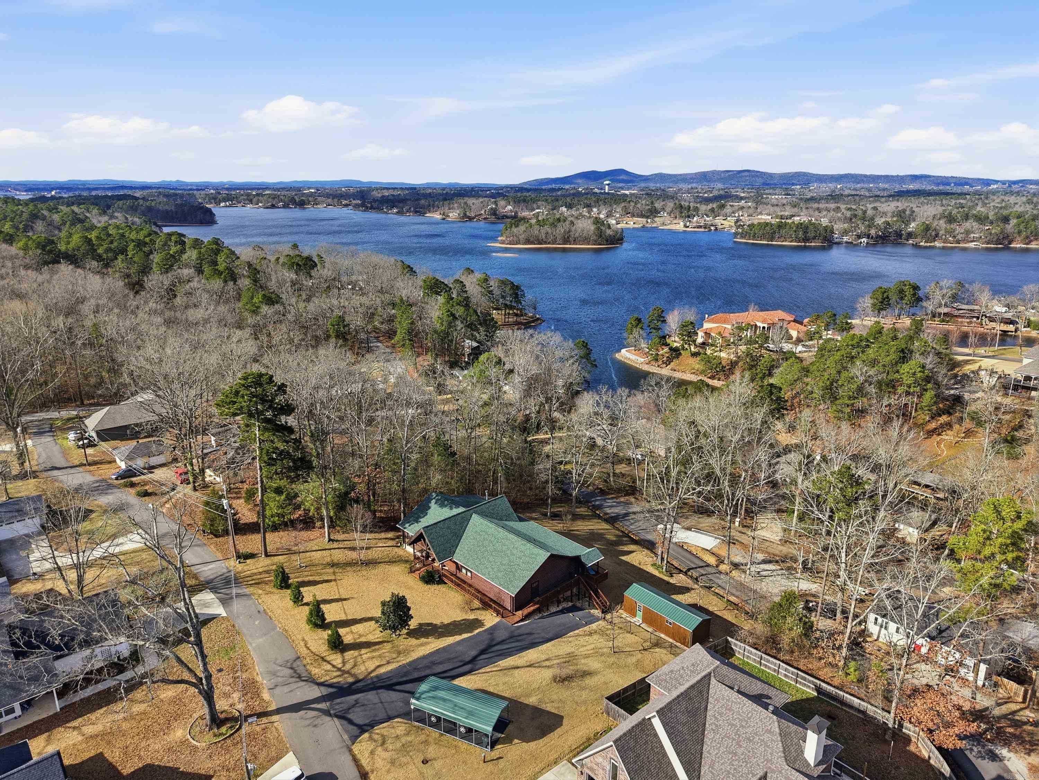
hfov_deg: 71.6
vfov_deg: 56.8
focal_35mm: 24
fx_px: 720
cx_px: 520
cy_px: 390
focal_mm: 8.7
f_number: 1.8
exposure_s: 1/4000
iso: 160
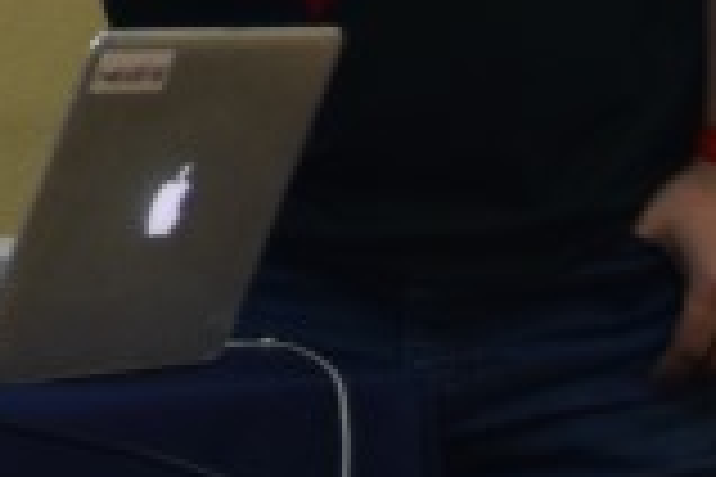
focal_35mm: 251
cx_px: -1423
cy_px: -493
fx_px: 4992
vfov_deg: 5.4
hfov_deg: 7.3
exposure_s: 1/60
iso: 720
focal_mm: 26
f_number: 4
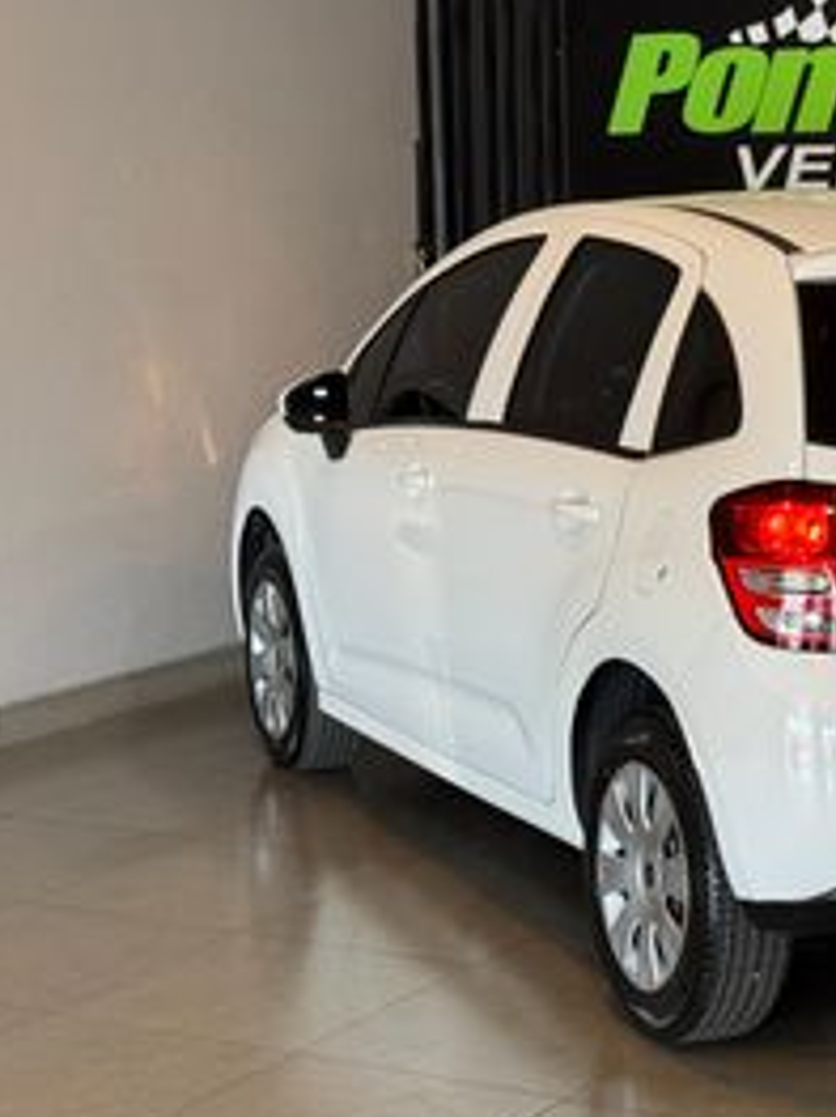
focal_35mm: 86
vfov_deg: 22.7
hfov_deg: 16.8
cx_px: 840
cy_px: 433
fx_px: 2772
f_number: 1.78
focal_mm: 6.76
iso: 80
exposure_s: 1/60
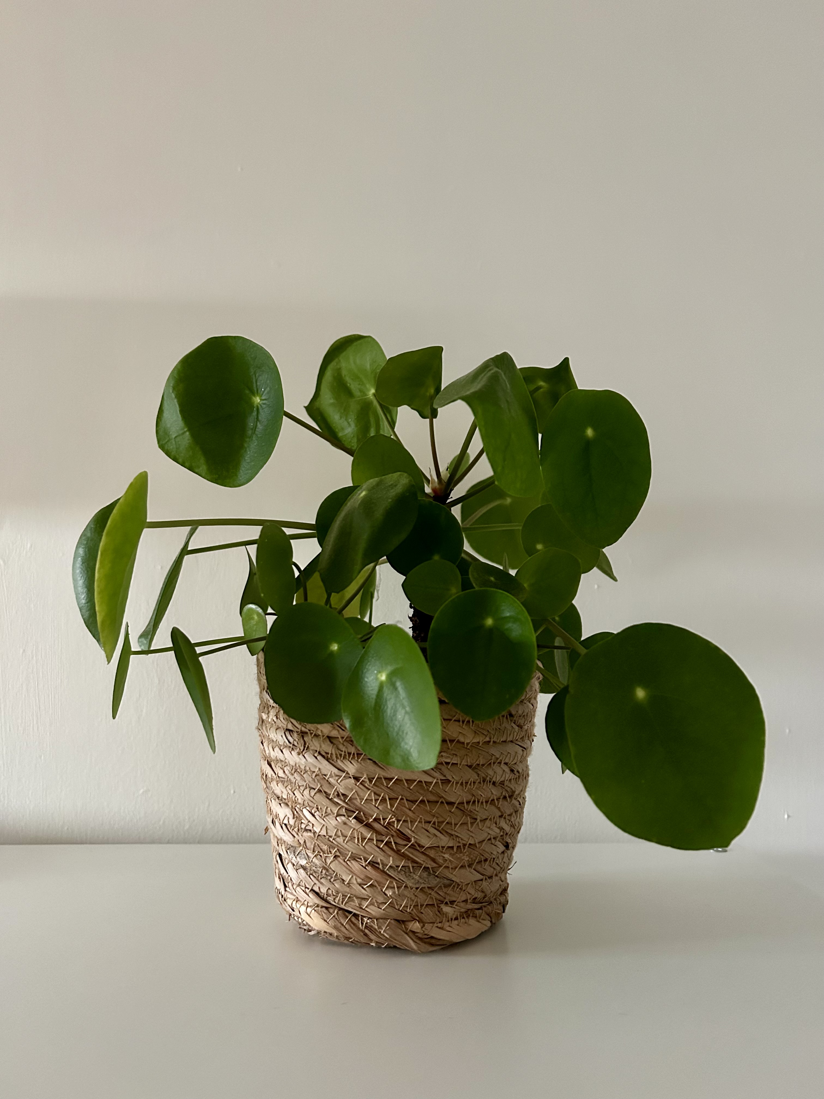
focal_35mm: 26
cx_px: 412
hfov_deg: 53.1
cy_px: 550
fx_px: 825
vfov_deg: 67.3
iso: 640
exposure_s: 1/40
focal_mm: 5.7
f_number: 1.5
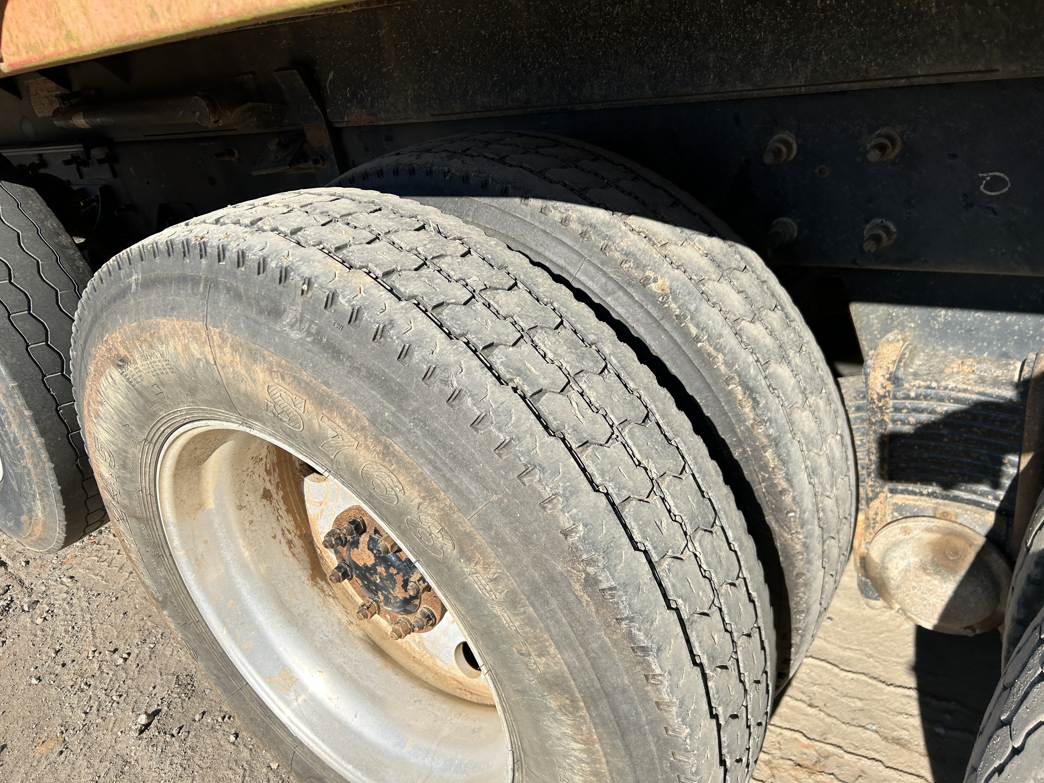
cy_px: 392
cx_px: 522
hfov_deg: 67.3
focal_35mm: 26
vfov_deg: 53.1
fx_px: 784
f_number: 1.5
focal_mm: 5.7
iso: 50
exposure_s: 1/3356
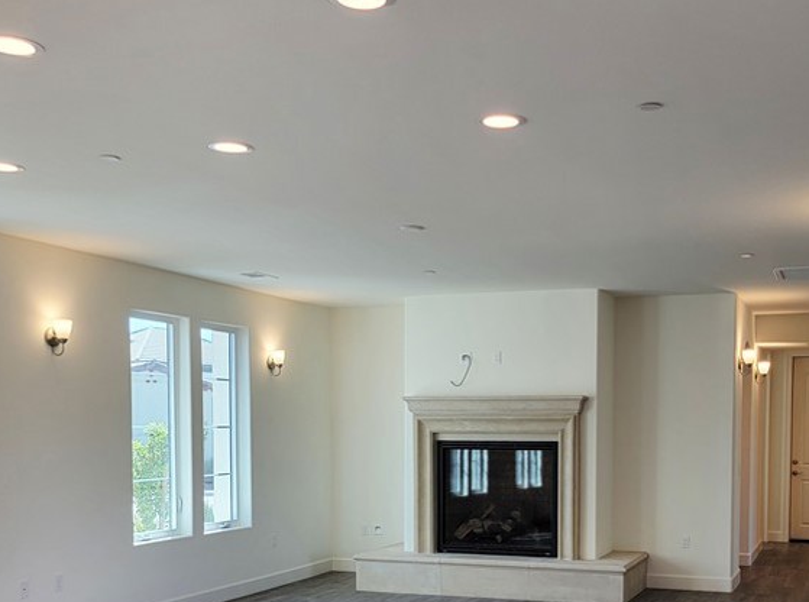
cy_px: 480
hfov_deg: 42.7
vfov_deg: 31.9
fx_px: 1025
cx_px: 502
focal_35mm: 44
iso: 40
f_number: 1.8
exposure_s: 1/120
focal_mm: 6.7
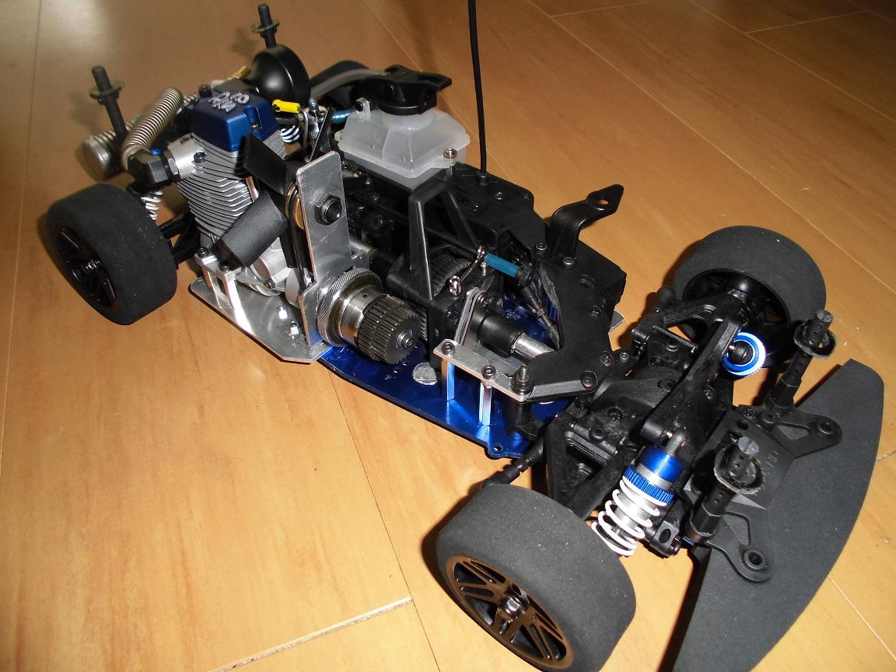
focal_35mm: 26
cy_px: 336
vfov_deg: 53.1
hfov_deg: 67.3
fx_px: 673
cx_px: 448
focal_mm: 4.6
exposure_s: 1/60
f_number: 3.5
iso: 100
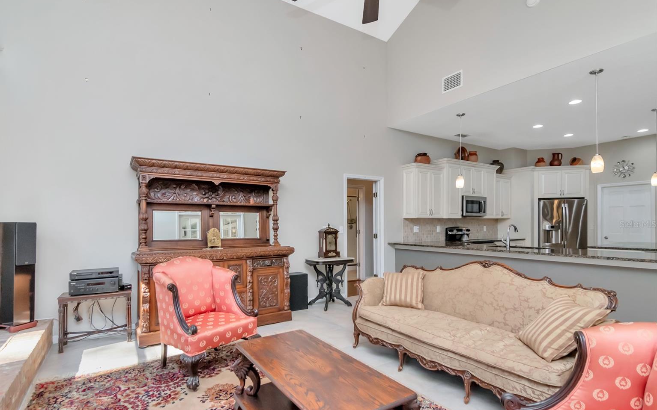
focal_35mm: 18
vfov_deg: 66.2
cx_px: 315
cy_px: 224
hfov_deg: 92.6
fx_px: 314
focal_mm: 11
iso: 1000
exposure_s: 1/160
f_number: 7.1
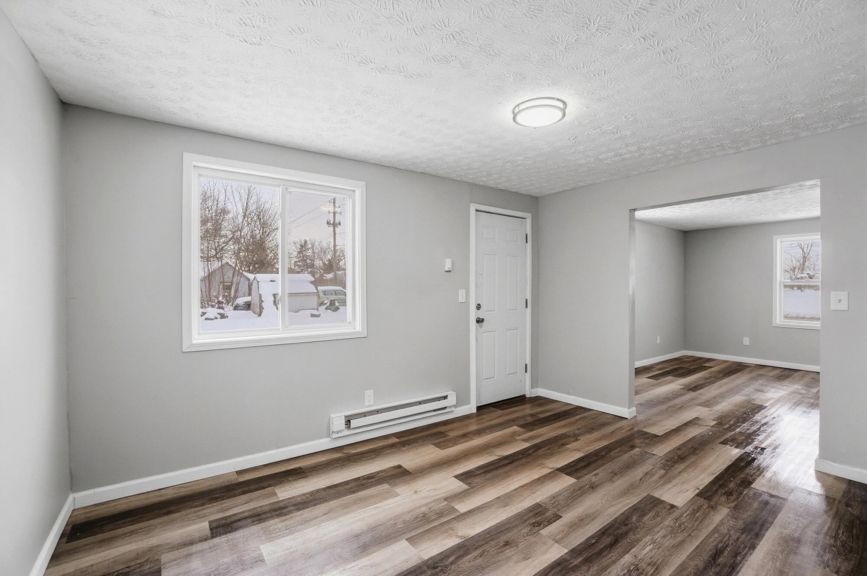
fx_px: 361
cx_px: 434
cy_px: 288
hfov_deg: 100.4
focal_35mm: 15
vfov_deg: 77.2
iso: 100
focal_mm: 10
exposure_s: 1/250
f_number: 4.5
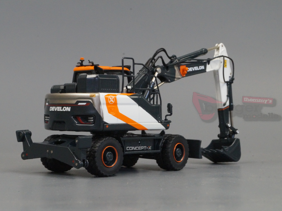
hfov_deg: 21.9
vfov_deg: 16.5
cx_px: 128
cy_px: 105
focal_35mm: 90
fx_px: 729
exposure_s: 1/20
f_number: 22
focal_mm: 55
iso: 3200
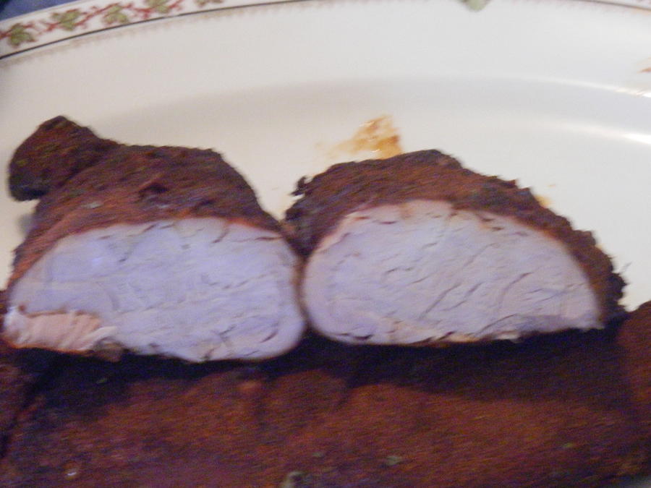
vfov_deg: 7.3
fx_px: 3836
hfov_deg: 9.7
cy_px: 244
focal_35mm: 204
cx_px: 326
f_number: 5.9
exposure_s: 1/6
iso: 800
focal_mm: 36.5
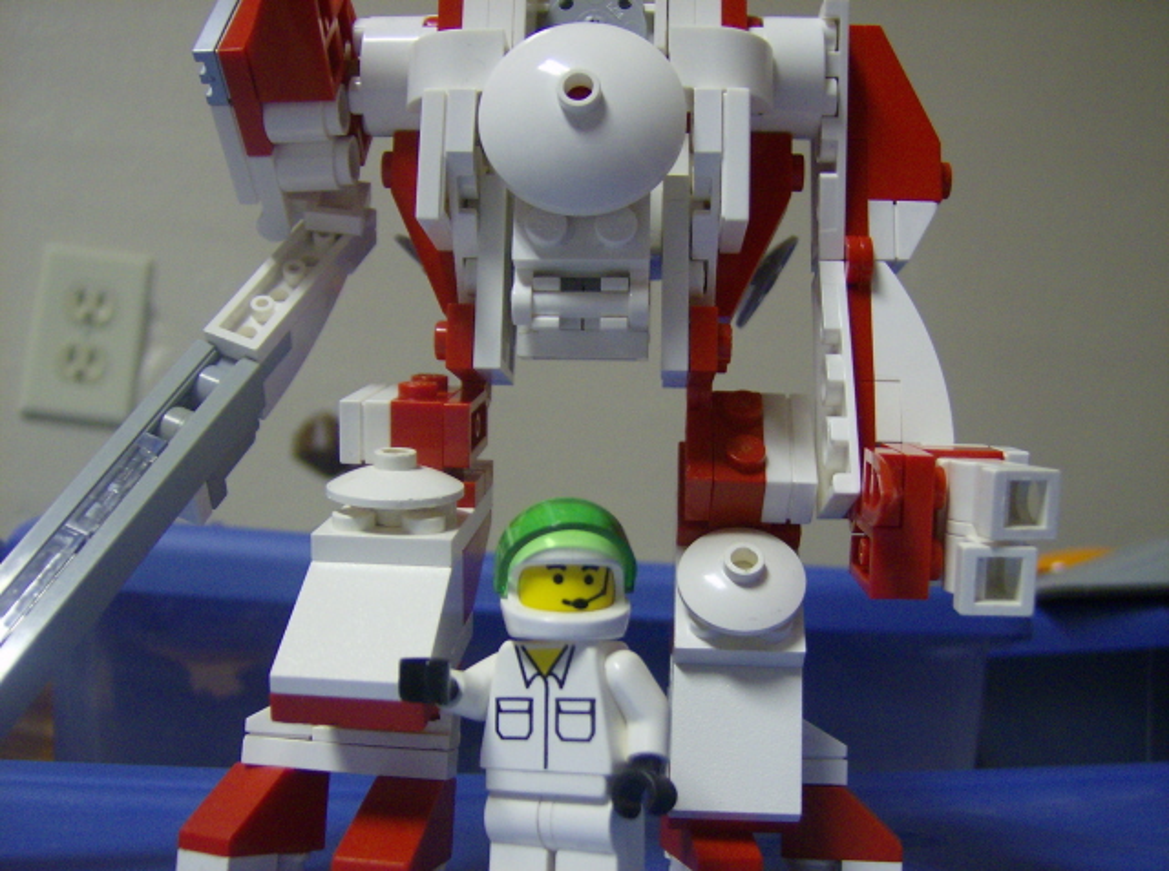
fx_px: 1213
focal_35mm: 36
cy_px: 436
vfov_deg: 39.5
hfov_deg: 51.5
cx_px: 584
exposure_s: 1/11.4
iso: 200
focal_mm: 6
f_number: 2.8
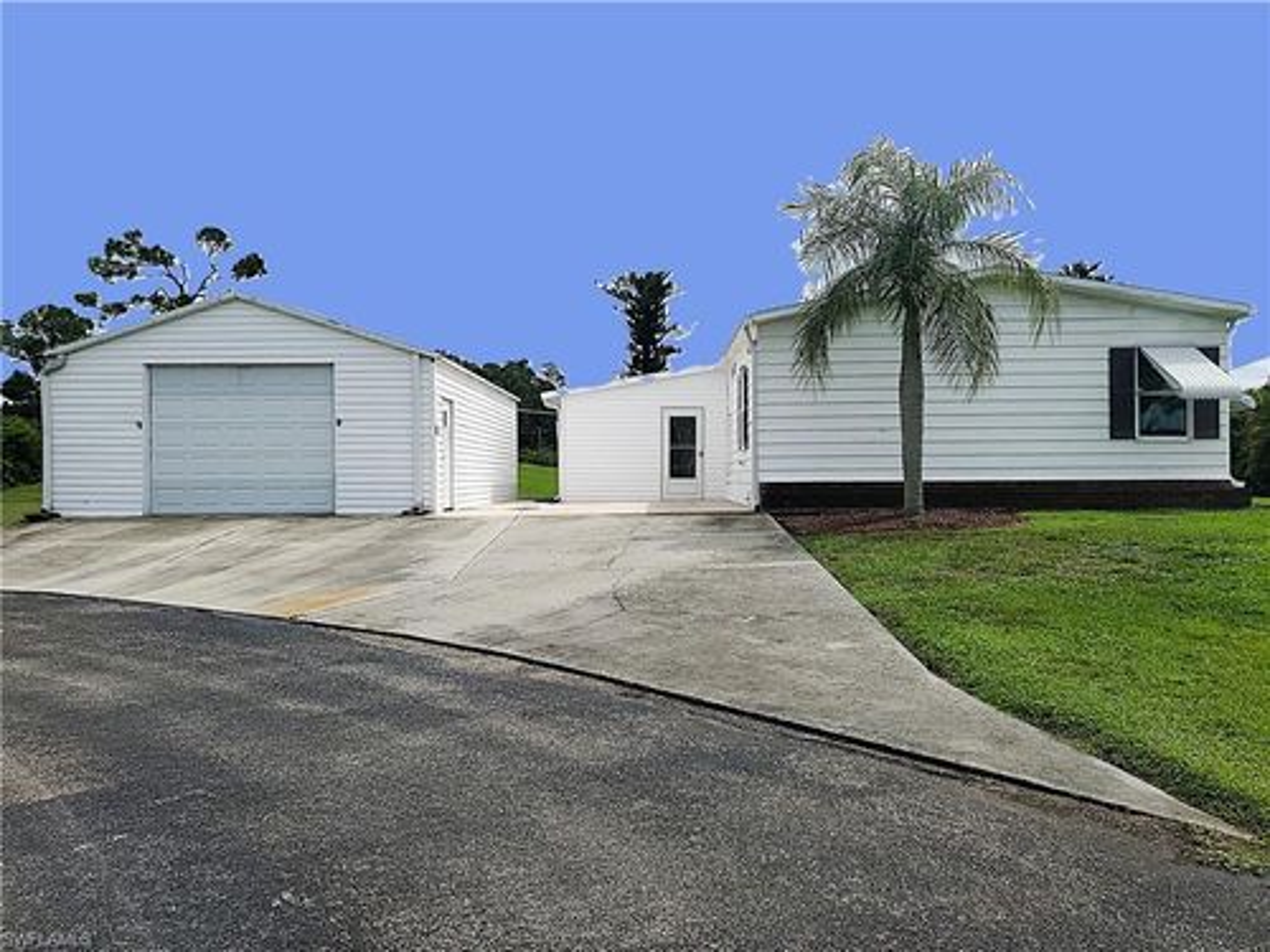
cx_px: 635
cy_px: 476
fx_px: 954
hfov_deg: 67.3
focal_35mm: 26
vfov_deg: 53.1
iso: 50
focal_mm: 4.3
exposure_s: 1/4545
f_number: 1.5
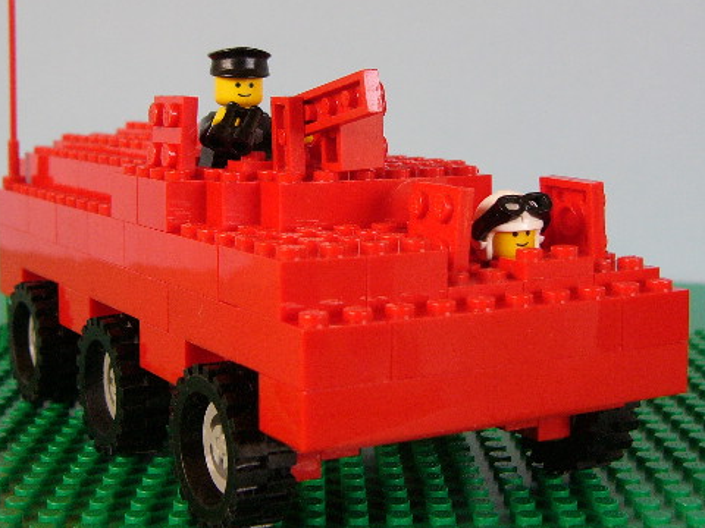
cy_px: 183
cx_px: 357
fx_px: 1303
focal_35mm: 64
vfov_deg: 22.8
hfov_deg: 30.3
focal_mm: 8.1
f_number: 2.8
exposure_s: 1/60
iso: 150
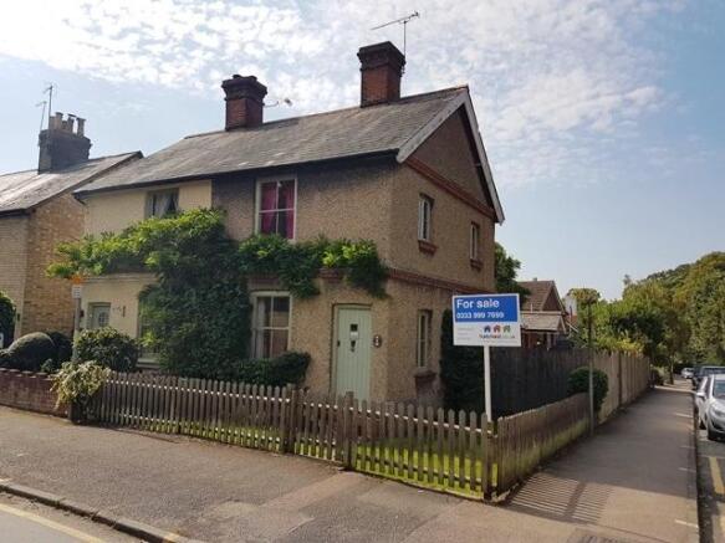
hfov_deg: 67.3
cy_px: 272
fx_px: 544
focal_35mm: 26
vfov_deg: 53.0
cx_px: 362
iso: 40
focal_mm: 4.2
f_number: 1.7
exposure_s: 1/2784
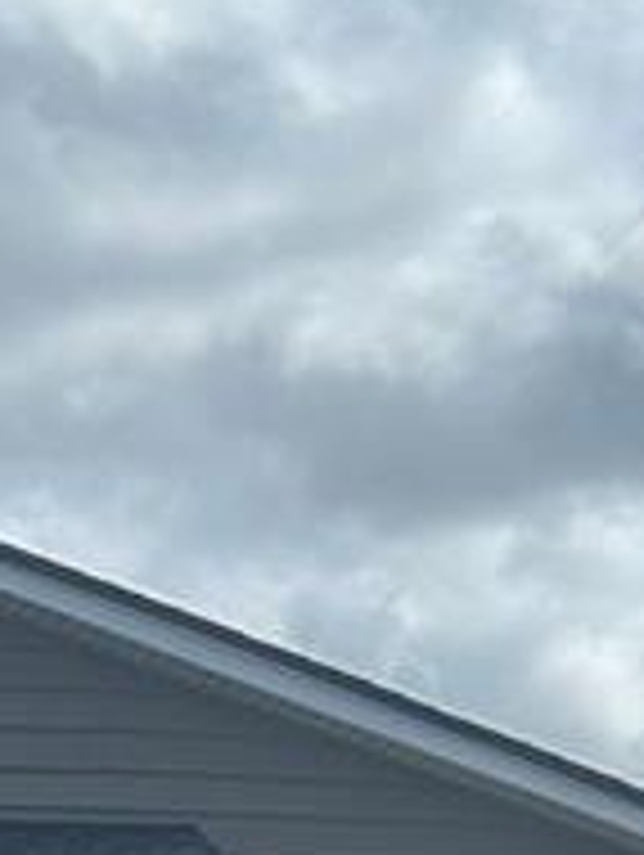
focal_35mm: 164
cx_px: -432
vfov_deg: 11.0
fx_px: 4059
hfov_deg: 8.8
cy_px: 1665
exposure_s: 1/4630
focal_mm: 5.7
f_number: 1.5
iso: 50
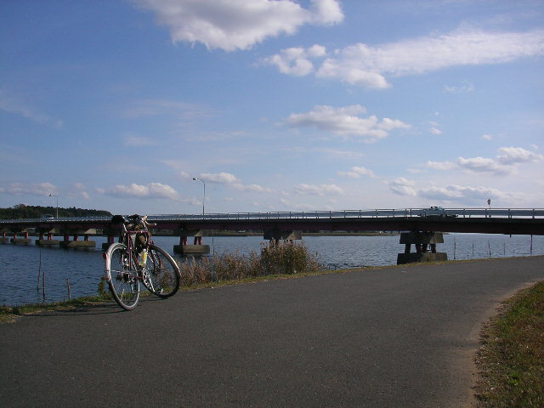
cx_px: 272
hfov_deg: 50.1
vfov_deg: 38.7
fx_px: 581
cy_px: 204
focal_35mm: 37
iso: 50
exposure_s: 1/1250
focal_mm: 5.7
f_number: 6.9
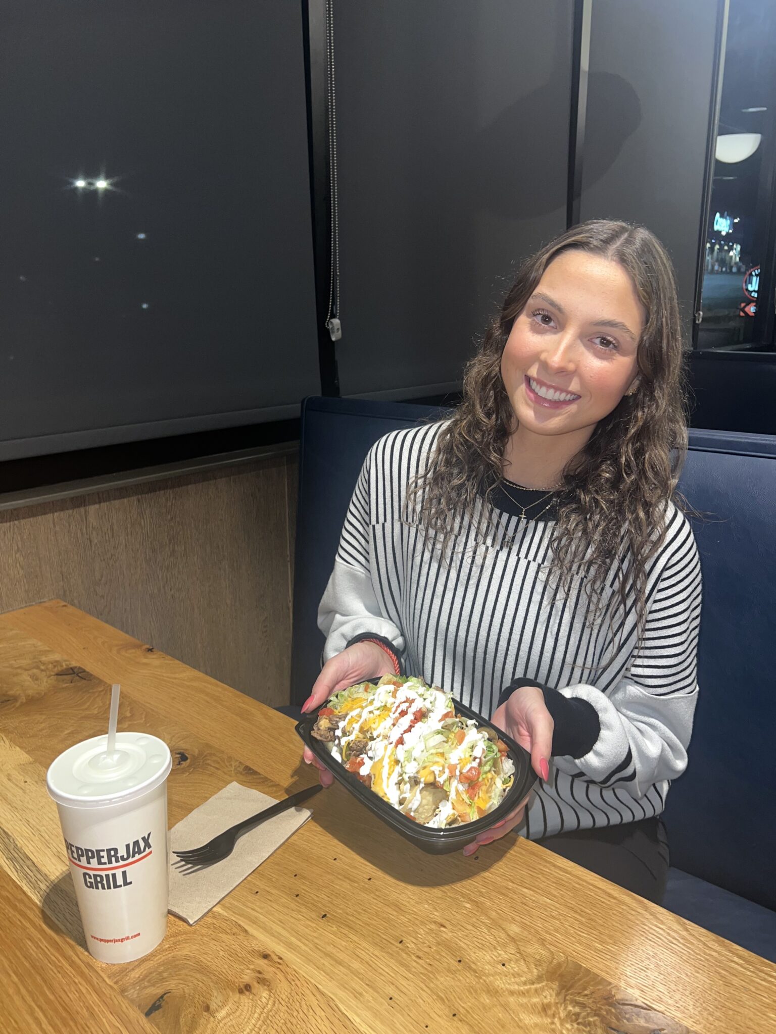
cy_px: 517
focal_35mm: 26
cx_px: 388
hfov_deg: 53.1
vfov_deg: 67.3
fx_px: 777
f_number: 1.5
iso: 50
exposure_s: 1/25
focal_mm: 5.7
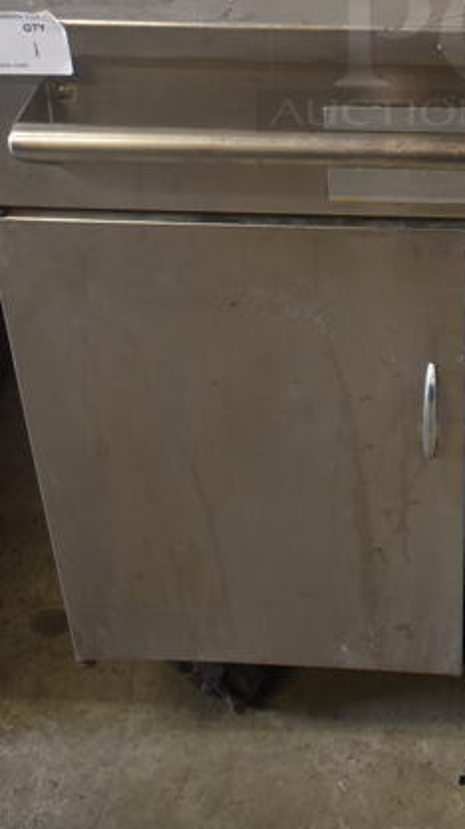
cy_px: 29
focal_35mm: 62
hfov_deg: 18.8
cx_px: 479
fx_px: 1362
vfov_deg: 31.6
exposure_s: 1/30
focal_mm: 18
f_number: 3.5
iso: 450
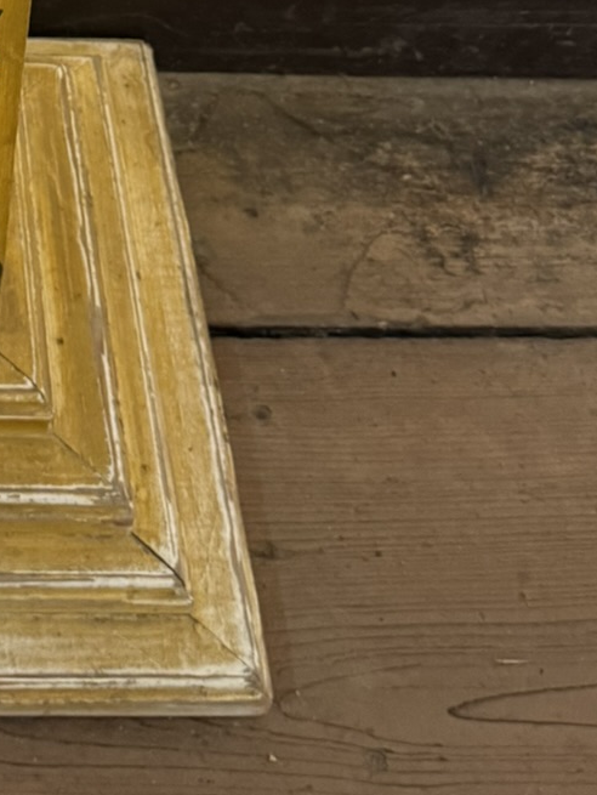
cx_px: -171
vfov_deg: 23.2
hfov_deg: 18.4
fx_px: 1723
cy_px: -226
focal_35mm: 75
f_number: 1.78
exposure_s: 1/60
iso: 320
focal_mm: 6.76
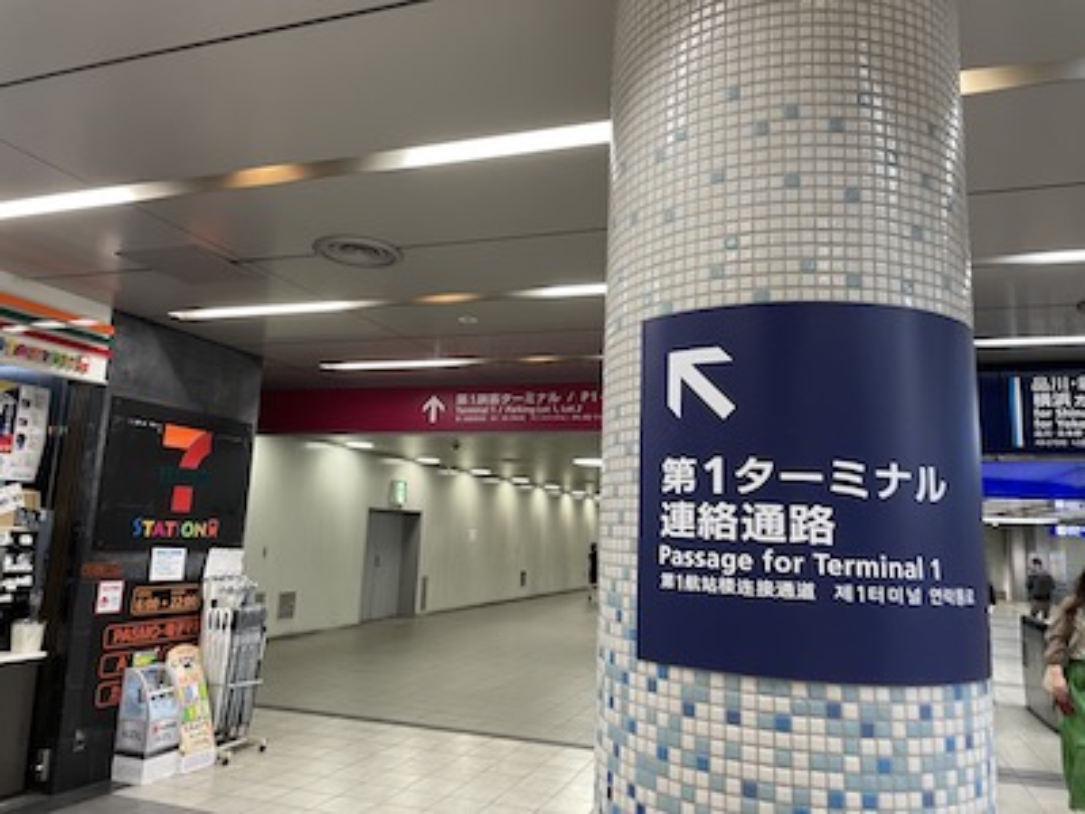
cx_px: 542
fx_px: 815
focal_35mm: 26
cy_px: 407
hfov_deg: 67.3
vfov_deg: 53.1
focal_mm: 4.2
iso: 80
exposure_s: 1/50
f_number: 1.6
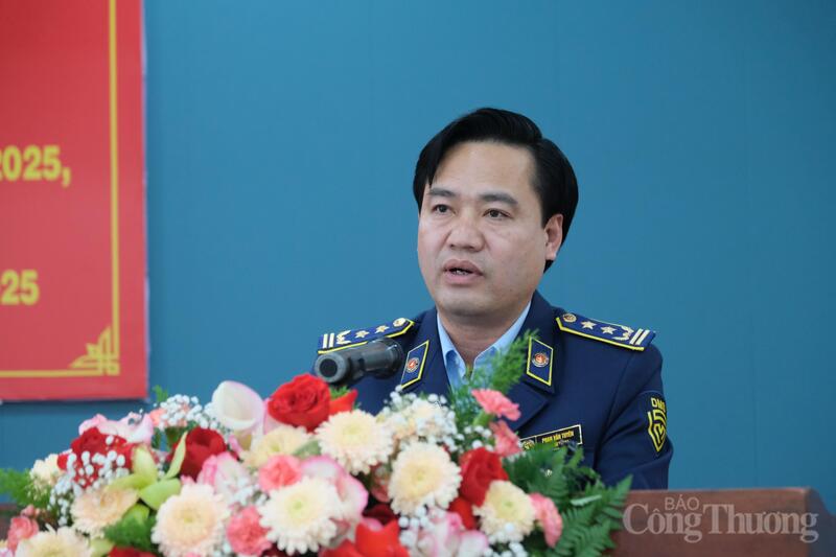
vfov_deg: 11.4
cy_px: 278
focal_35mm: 120
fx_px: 2786
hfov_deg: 17.1
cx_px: 418
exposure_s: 1/240
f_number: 4
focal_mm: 80
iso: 4000
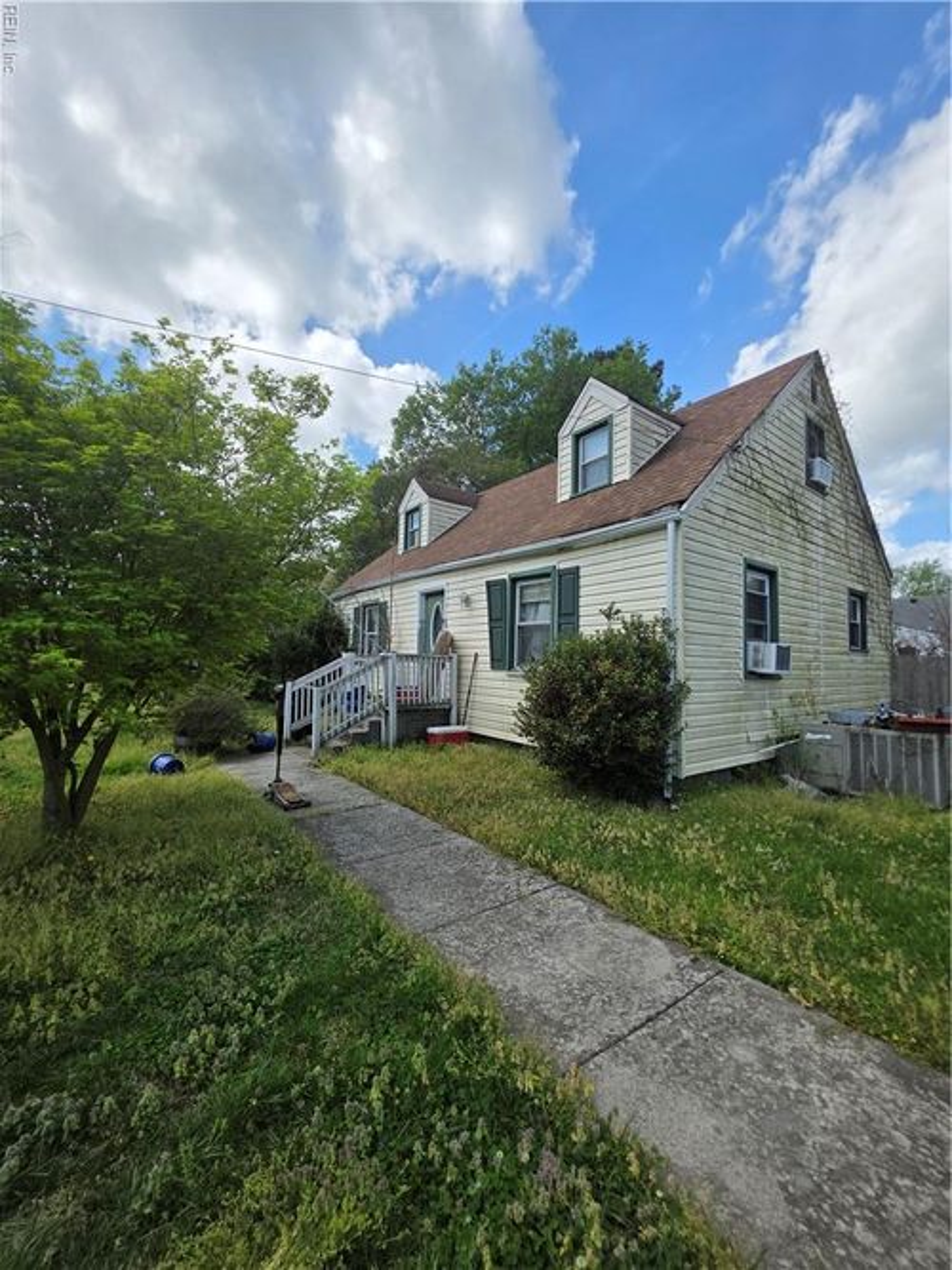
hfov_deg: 89.9
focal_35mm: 13
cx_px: 476
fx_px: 477
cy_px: 635
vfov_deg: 106.2
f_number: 1.9
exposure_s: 1/1854
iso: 40
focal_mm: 2.2
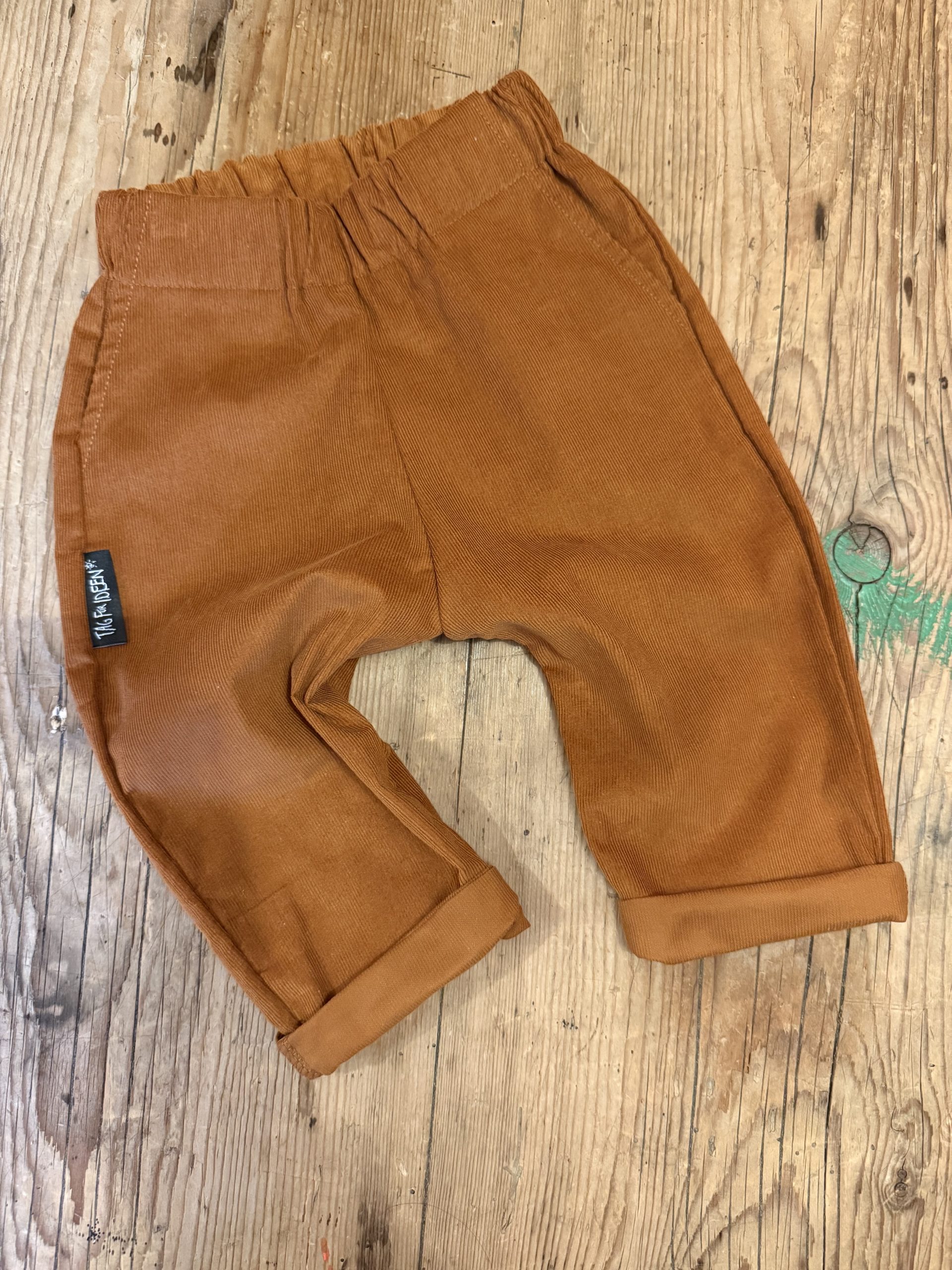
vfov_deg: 71.6
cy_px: 635
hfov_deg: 56.8
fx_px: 880
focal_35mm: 24
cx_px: 476
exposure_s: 1/44
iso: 800
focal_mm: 6.76
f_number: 1.78
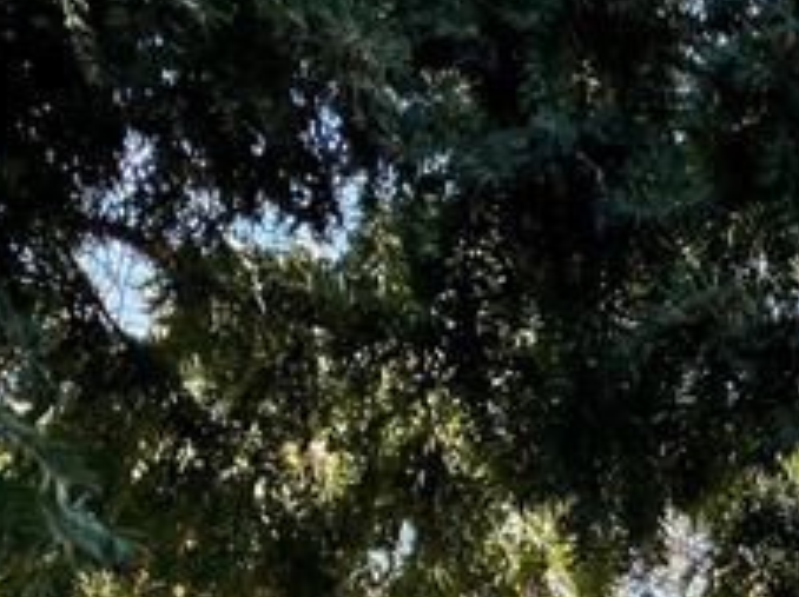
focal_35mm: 118
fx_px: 2721
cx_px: 969
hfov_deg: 16.0
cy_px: 1162
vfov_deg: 11.4
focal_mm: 4.2
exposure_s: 1/575
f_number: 1.6
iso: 32
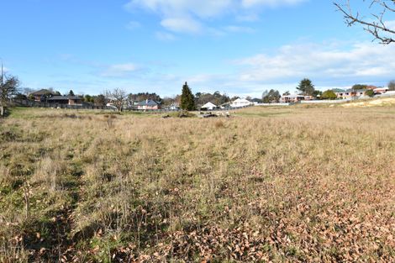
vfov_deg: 50.4
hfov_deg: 70.5
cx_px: 198
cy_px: 132
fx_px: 280
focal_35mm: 26
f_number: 10
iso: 200
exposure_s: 1/400
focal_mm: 17
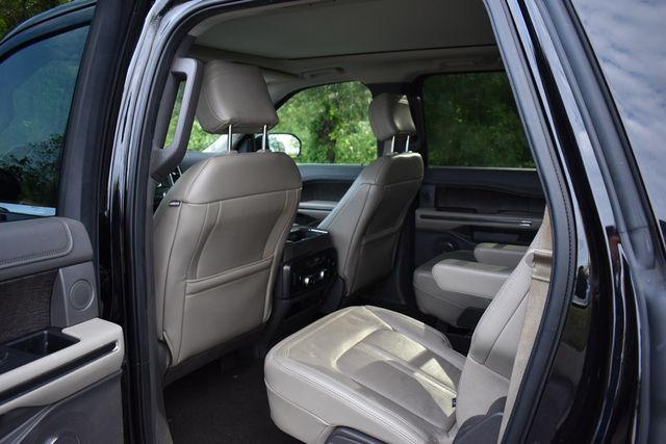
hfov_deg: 67.4
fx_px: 500
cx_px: 333
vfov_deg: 48.0
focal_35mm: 27
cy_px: 222
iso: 500
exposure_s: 1/250
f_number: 3.5
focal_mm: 18
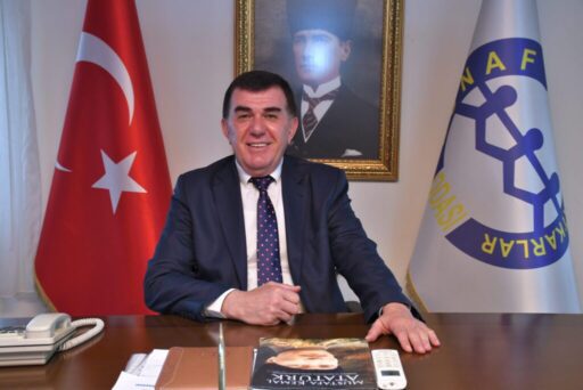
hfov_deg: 38.2
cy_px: 195
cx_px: 292
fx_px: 843
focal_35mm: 52
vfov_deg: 26.0
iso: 1000
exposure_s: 1/125
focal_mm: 35
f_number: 5
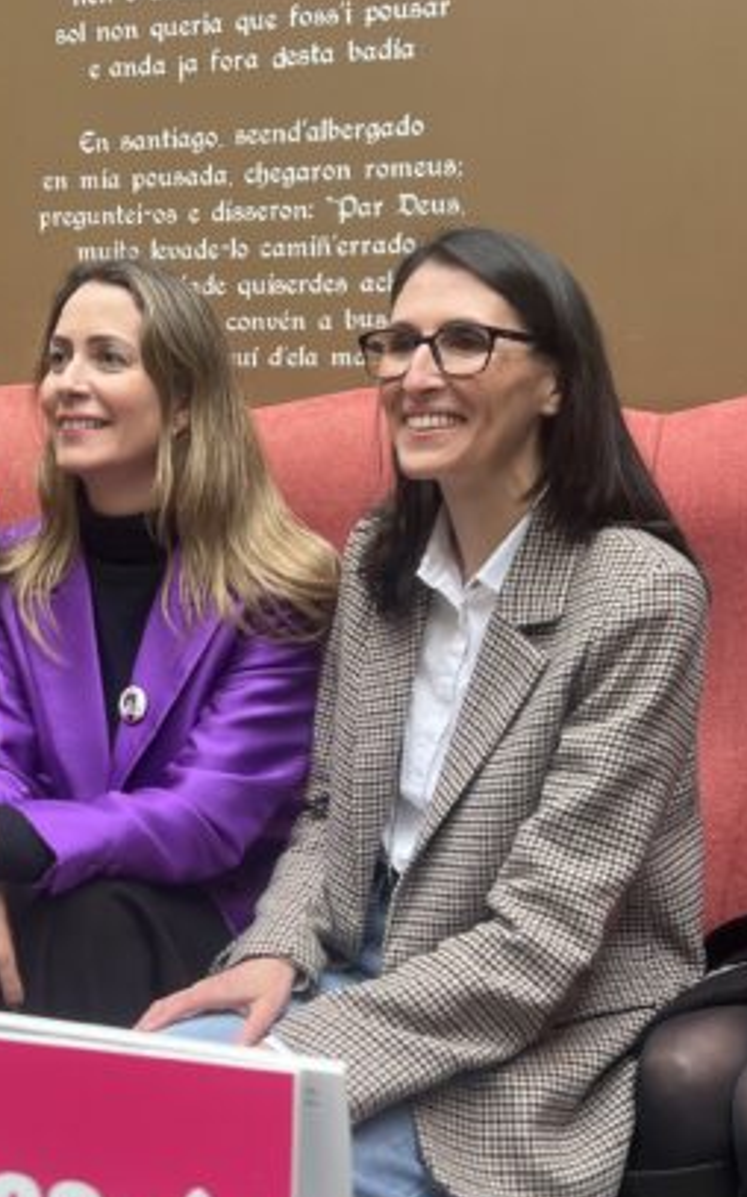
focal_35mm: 52
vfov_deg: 38.9
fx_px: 1696
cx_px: 197
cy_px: 629
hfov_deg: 24.6
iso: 80
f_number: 1.5
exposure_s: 1/100
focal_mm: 5.7
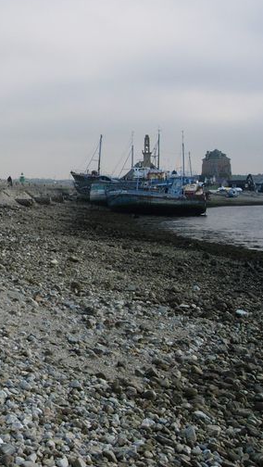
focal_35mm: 56
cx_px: -30
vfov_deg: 37.2
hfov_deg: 20.4
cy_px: 231
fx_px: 693
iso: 79
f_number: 4.8
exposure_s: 1/362
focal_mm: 7.8
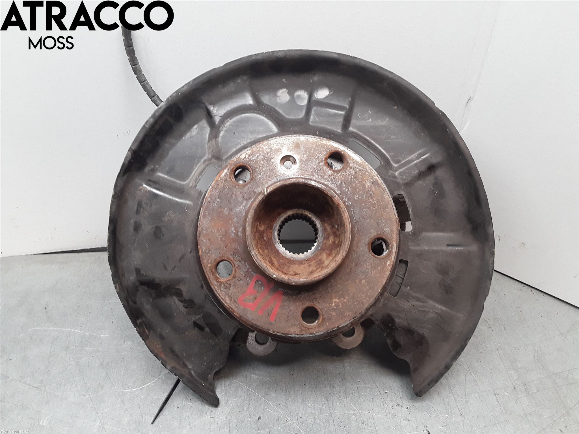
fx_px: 468
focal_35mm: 28
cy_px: 217
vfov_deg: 49.7
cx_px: 290
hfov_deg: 63.4
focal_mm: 2.91
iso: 50
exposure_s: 1/50
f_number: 1.9
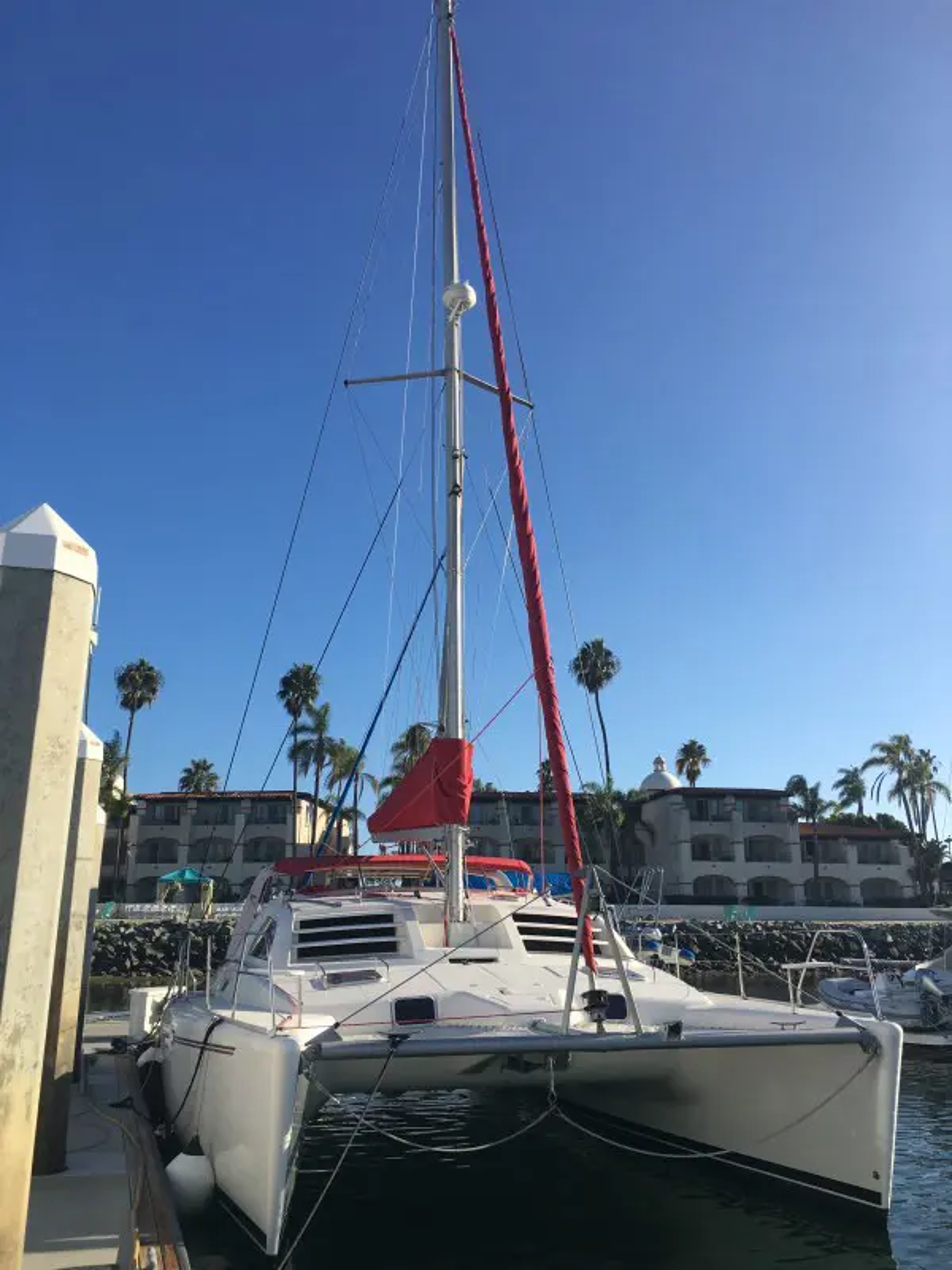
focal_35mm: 29
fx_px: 1063
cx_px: 476
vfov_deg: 61.7
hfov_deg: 48.2
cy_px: 635
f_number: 2.2
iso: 25
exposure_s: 1/1709
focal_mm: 4.15
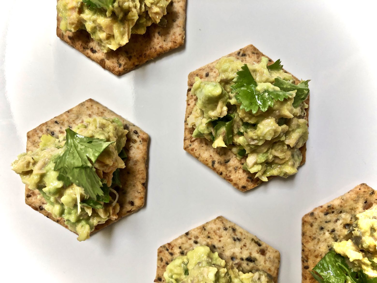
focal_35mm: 28
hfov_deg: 63.4
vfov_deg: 49.7
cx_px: 188
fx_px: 305
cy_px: 142
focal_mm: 3.99
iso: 64
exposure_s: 1/120
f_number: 1.8
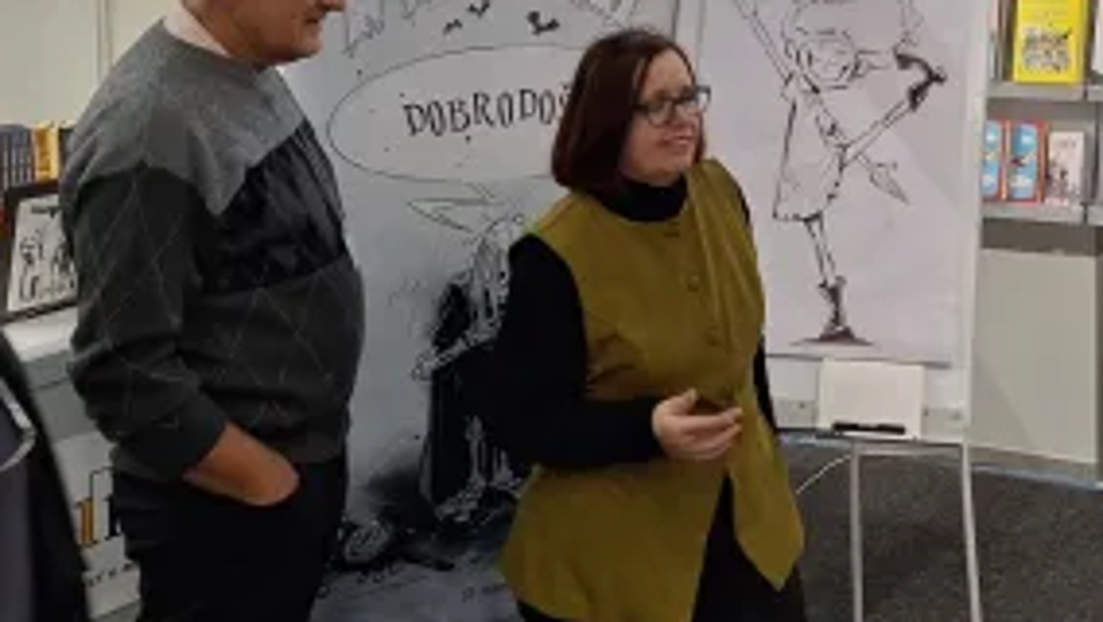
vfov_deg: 21.6
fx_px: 1551
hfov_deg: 37.0
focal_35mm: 53
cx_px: 959
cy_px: -47
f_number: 1.8
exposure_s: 1/50
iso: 80
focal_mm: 5.54
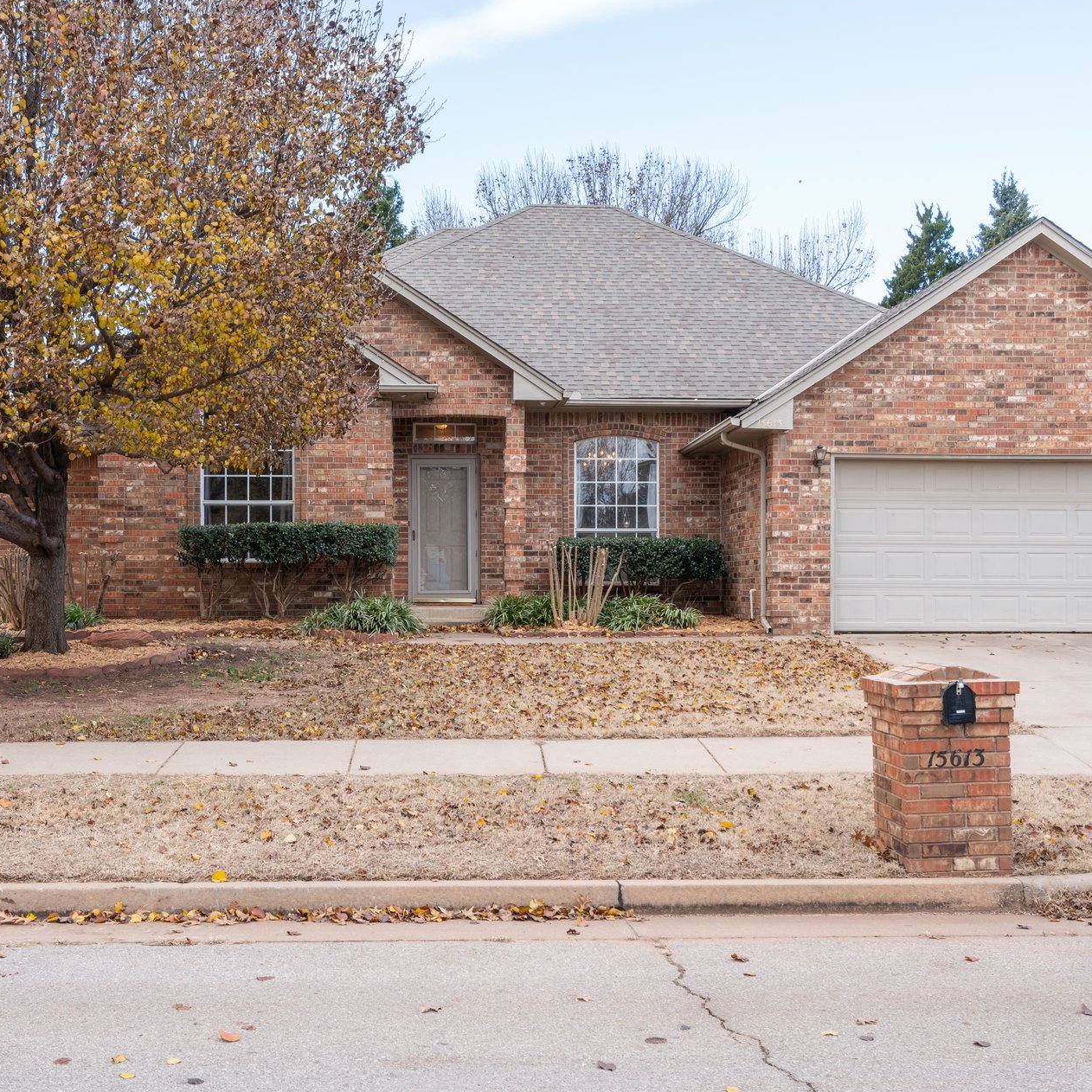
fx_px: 1428
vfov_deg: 41.9
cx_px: 502
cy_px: 541
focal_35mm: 40
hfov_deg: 41.8
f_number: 7.1
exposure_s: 1/80
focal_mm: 29
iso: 200
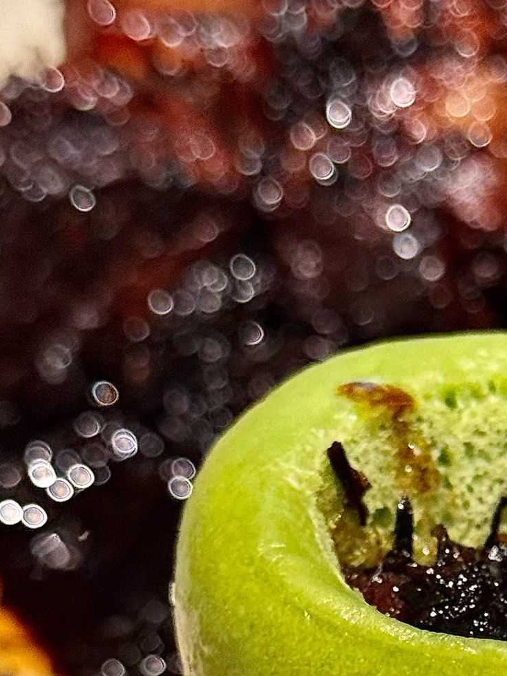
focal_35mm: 134
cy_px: 673
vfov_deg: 14.5
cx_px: 524
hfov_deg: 11.0
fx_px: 2616
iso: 320
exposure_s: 1/33
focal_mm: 6.76
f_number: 1.78
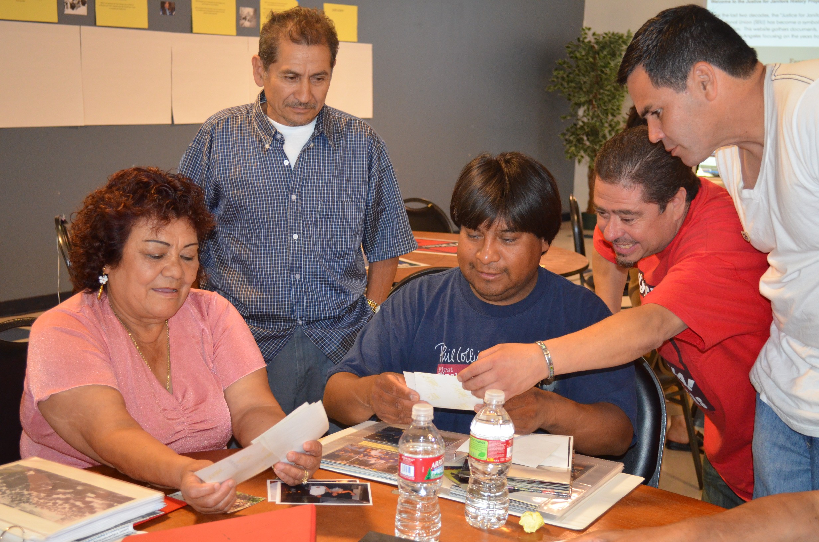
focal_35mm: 51
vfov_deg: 26.4
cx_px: 410
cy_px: 271
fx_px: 1158
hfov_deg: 39.0
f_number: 5
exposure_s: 1/60
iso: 1600
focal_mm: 34
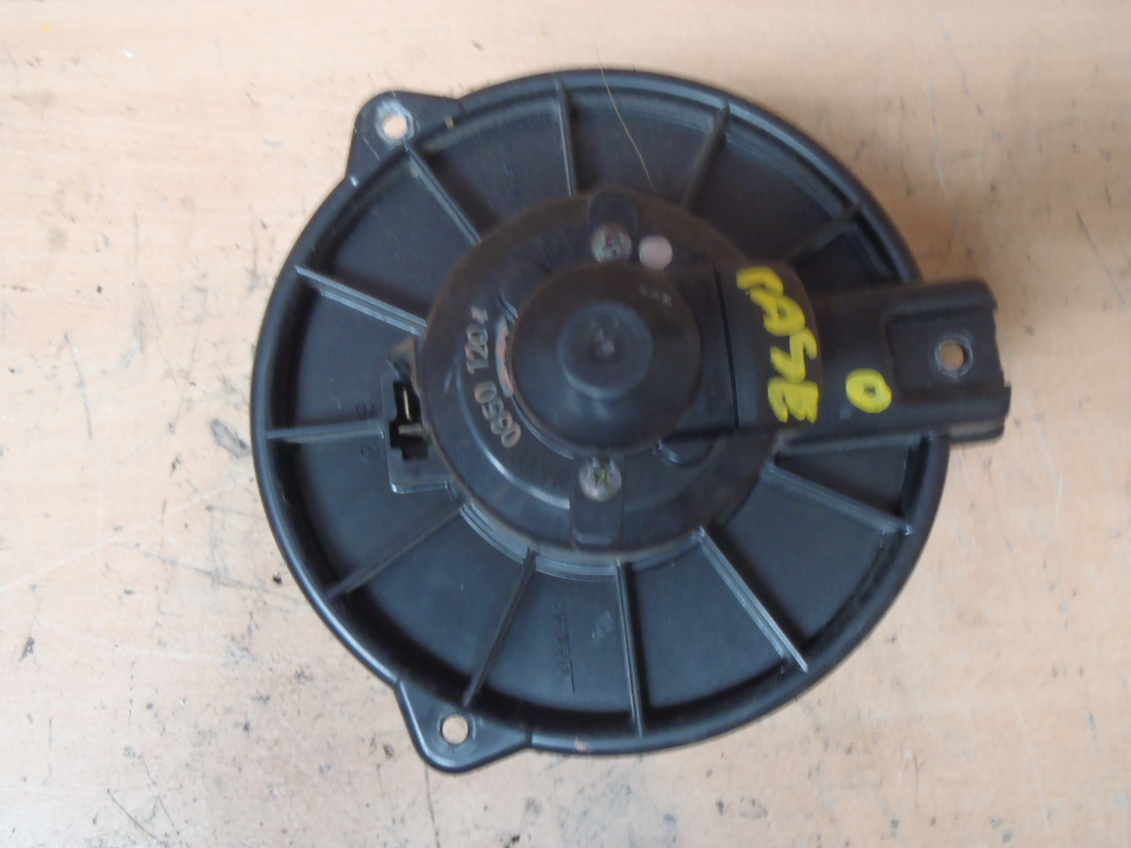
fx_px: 1209
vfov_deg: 38.7
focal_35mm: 37
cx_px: 566
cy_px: 424
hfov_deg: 50.1
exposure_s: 1/4
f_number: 4.7
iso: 250
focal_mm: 6.64
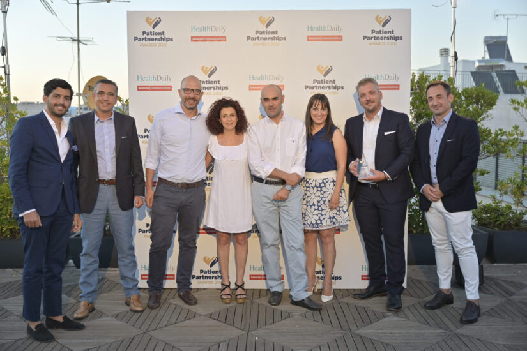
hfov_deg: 53.1
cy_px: 176
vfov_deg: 36.9
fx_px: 527
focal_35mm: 36
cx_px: 264
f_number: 2.8
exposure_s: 1/160
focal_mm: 36
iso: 250
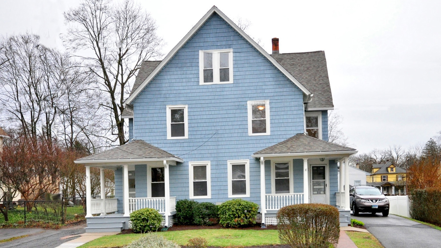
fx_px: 357
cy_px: 145
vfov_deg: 38.2
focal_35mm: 31
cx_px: 225
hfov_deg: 63.4
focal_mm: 19
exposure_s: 1/250
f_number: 8
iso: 1000
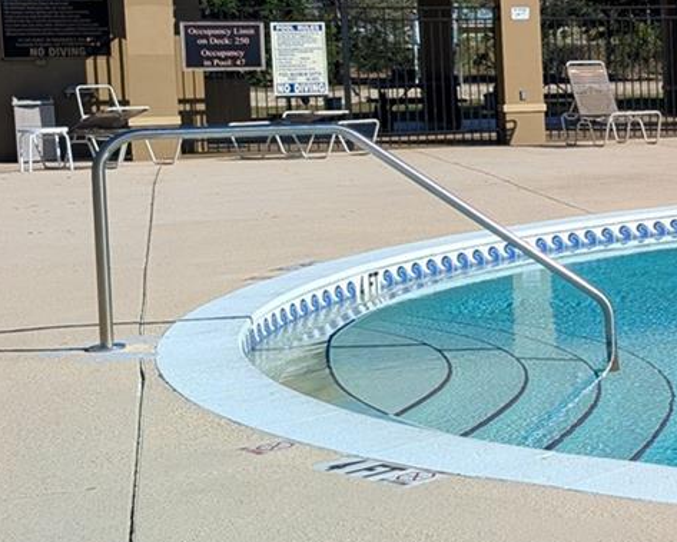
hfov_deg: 19.9
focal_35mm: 79
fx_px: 1584
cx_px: 1088
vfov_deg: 19.4
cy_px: 209
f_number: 1.68
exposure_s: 1/1764
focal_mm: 6.9
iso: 20
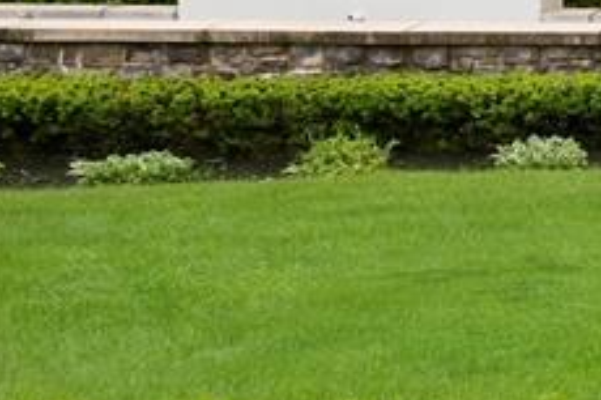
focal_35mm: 98
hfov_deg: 15.2
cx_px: 1320
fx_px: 1635
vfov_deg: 13.1
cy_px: -221
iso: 640
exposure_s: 1/400
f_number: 9
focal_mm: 22
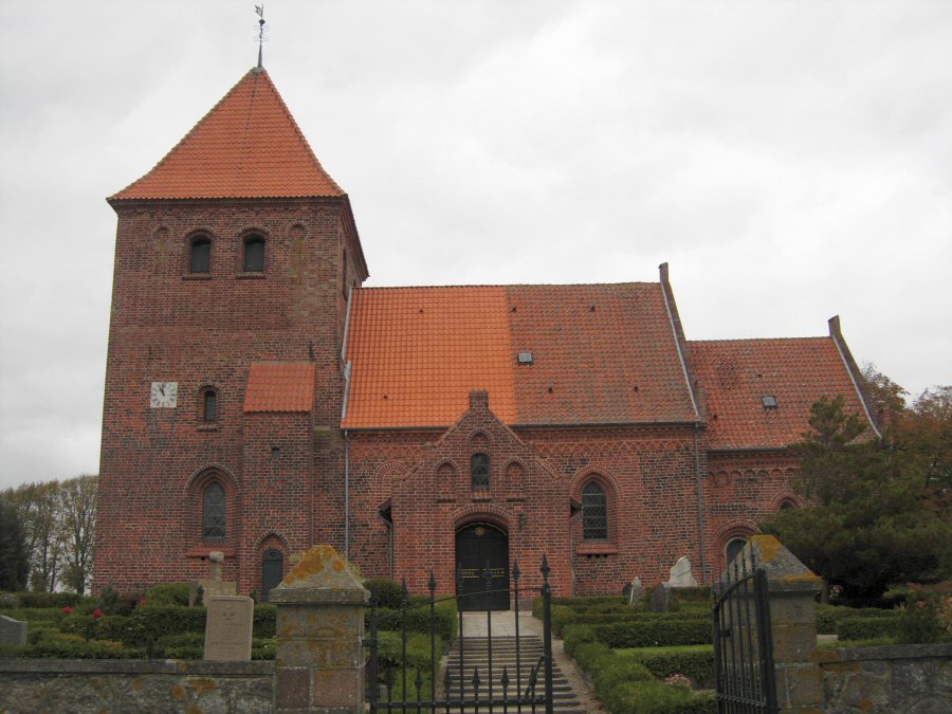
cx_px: 476
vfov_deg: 39.7
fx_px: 990
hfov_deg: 51.4
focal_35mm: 36
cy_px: 357
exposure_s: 1/197
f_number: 3.8
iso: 50
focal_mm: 7.5
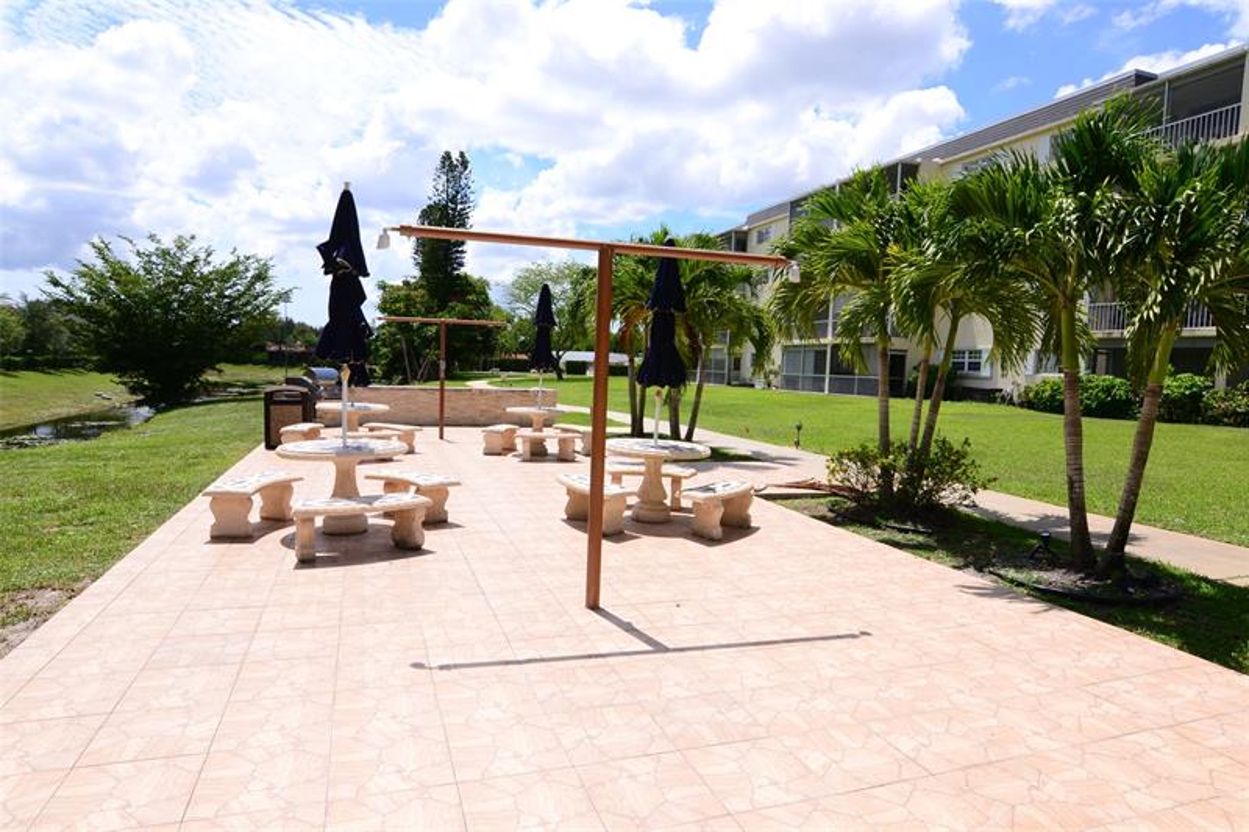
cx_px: 624
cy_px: 416
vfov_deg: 59.5
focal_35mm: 21
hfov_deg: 81.2
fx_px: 728
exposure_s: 1/320
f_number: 14
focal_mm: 14
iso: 280
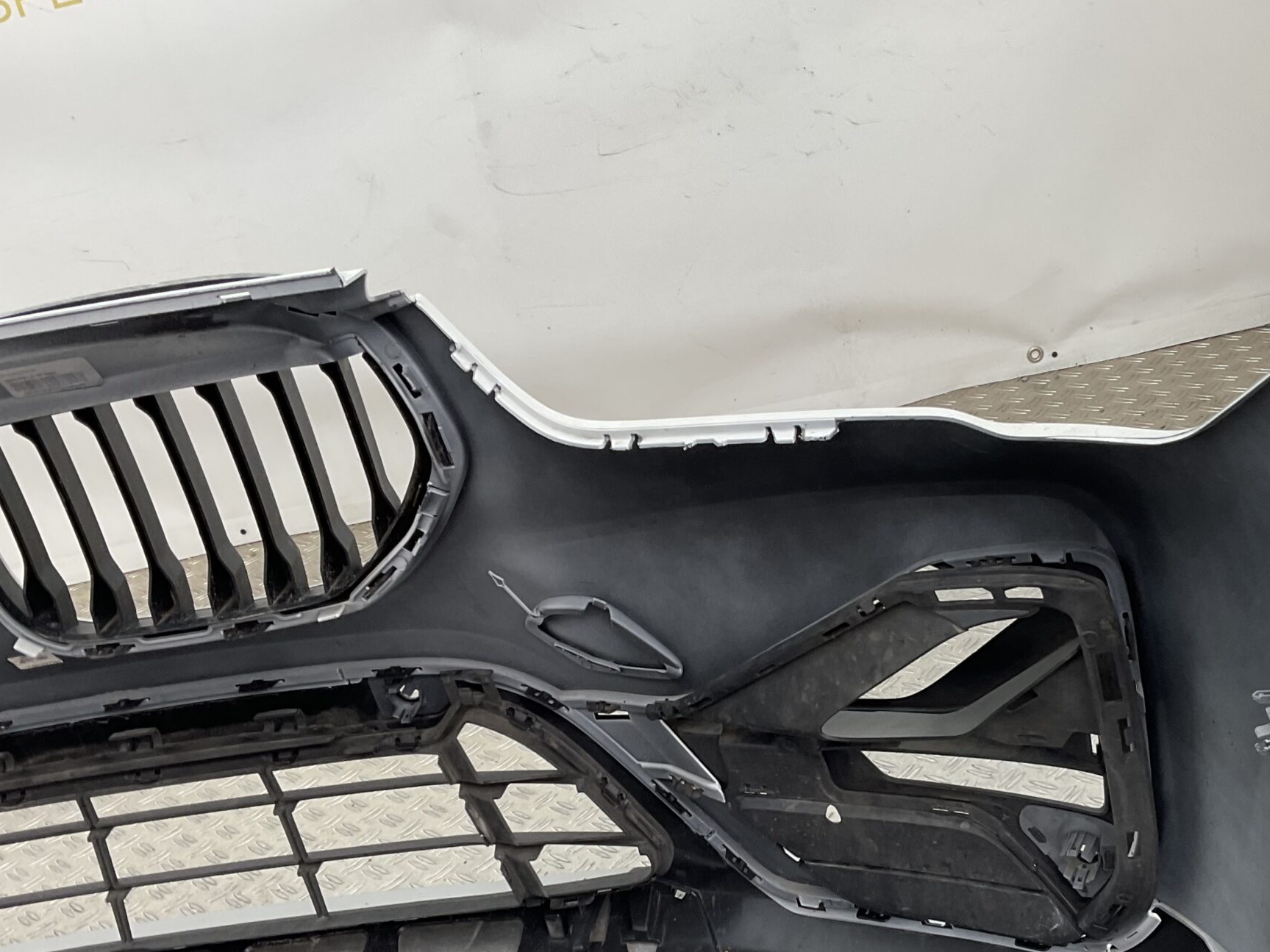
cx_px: 803
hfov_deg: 43.5
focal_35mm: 43
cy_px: 677
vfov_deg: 33.1
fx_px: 1577
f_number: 1.8
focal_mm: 3
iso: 25
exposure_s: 1/100
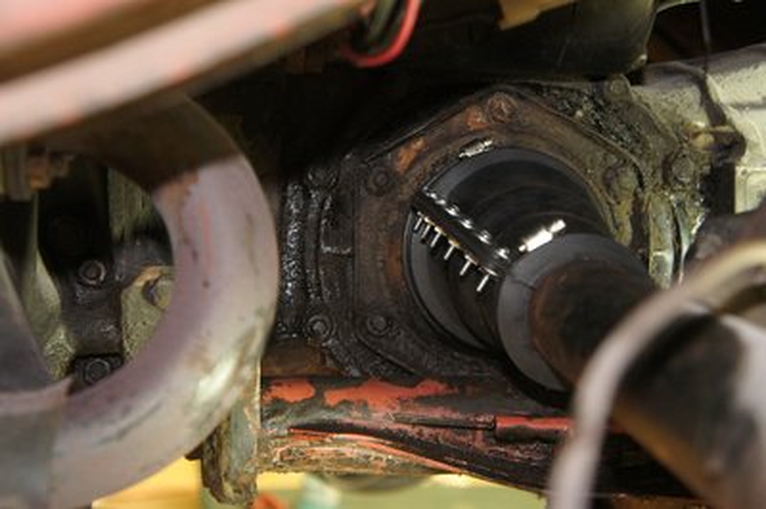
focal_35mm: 51
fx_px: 1084
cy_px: 254
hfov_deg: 38.9
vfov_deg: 26.4
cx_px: 383
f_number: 4.5
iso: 1000
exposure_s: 1/8
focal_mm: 34
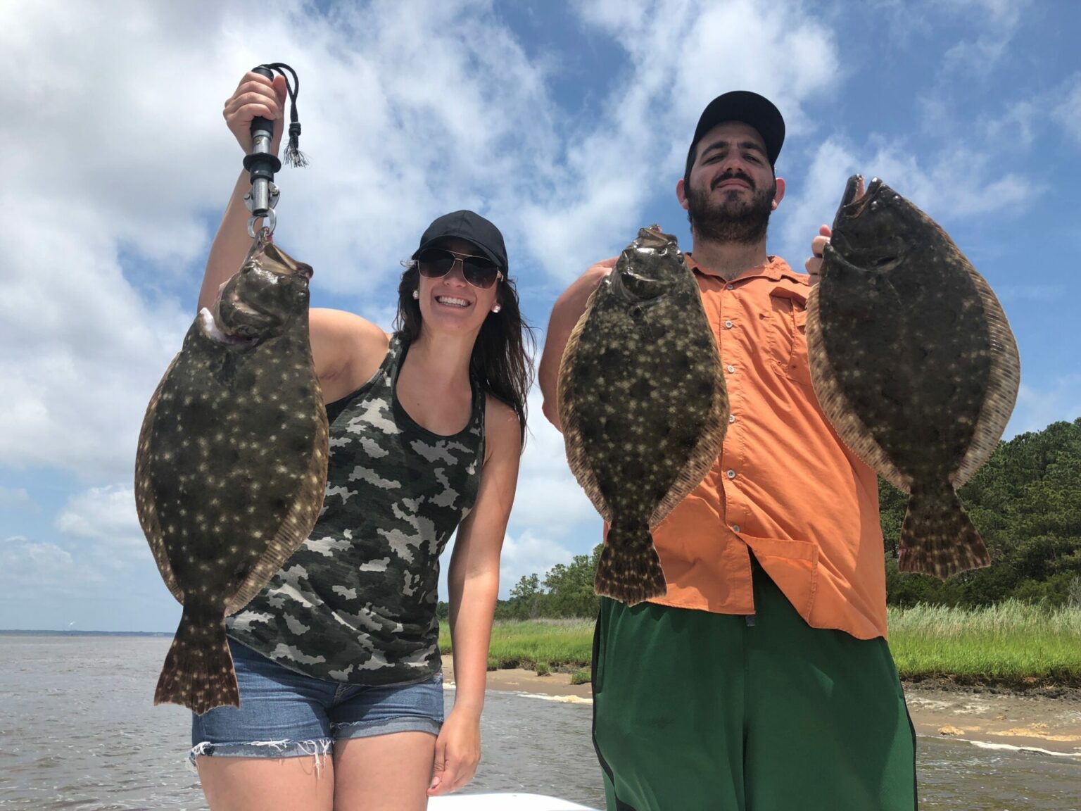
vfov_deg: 49.7
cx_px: 540
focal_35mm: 28
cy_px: 406
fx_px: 874
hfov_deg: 63.4
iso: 25
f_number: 1.8
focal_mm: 3.99
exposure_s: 1/2525
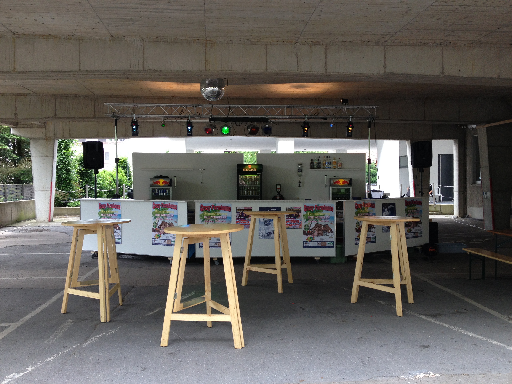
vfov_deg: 40.7
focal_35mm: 35
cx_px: 256
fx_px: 518
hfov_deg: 52.6
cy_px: 192
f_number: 2.4
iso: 64
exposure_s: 1/120
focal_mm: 4.28
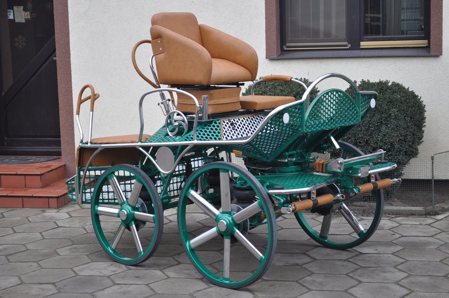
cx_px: 224
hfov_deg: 28.1
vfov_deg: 18.9
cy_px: 149
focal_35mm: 72
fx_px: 897
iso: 400
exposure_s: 1/100
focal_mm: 48
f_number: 5.3
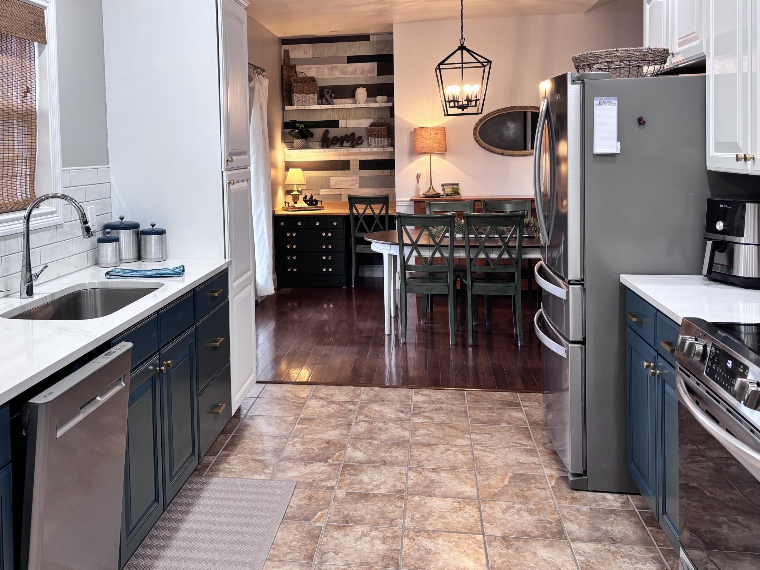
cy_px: 186
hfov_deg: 50.7
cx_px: 275
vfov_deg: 39.2
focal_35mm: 36
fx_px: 790
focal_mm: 5.96
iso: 80
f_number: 1.6
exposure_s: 1/60
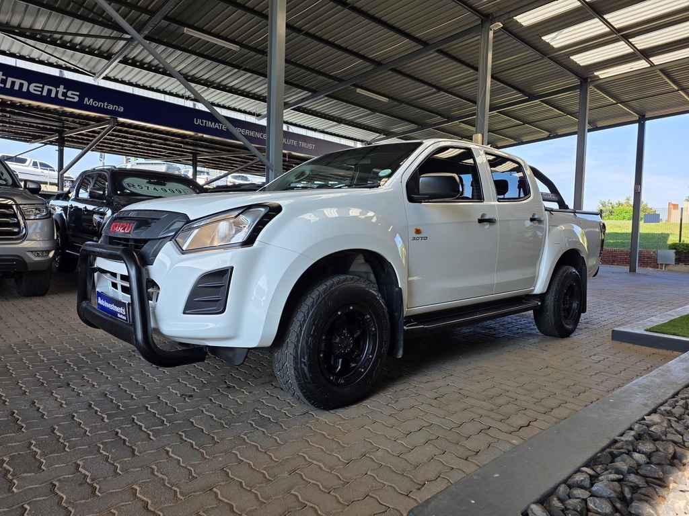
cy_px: 258
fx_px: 458
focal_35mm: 23
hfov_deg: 73.9
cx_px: 344
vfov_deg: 58.9
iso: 80
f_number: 1.7
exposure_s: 1/1218
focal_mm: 6.25
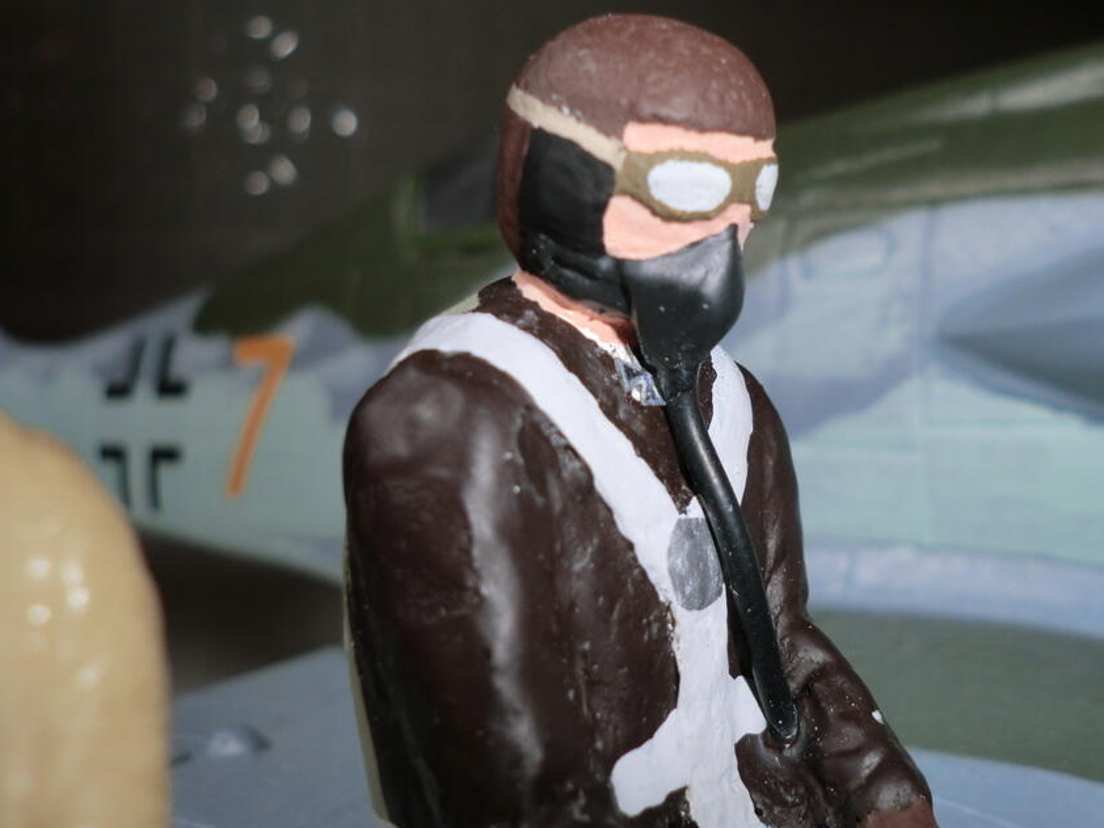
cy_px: 410
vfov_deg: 37.7
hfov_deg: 48.9
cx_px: 620
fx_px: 1212
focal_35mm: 38
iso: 50
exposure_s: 1/60
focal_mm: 5.8
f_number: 3.5
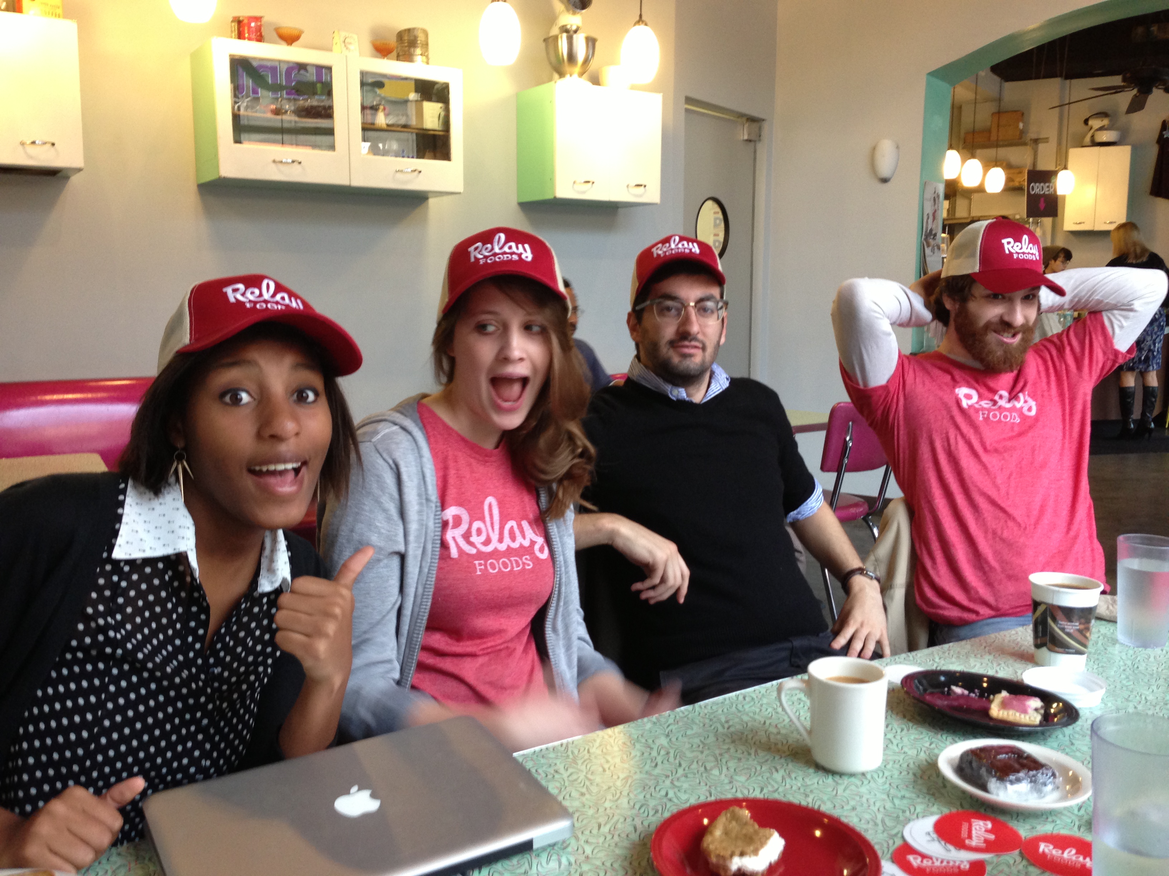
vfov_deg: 42.9
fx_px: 1114
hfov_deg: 55.4
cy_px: 438
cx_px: 584
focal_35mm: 33
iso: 125
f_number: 2.4
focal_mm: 4.13
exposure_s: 1/20
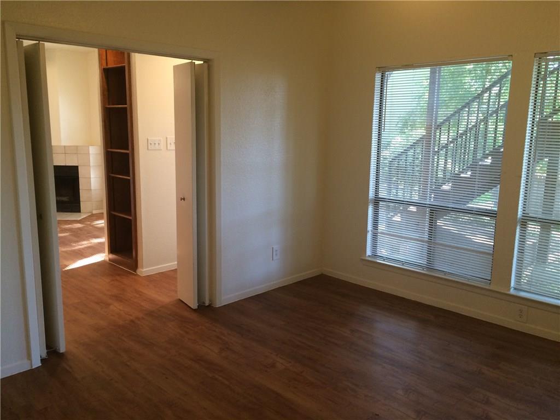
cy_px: 210
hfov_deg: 61.7
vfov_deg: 48.2
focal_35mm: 29
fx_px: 469
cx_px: 280
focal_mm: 4.15
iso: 125
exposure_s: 1/30
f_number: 2.2
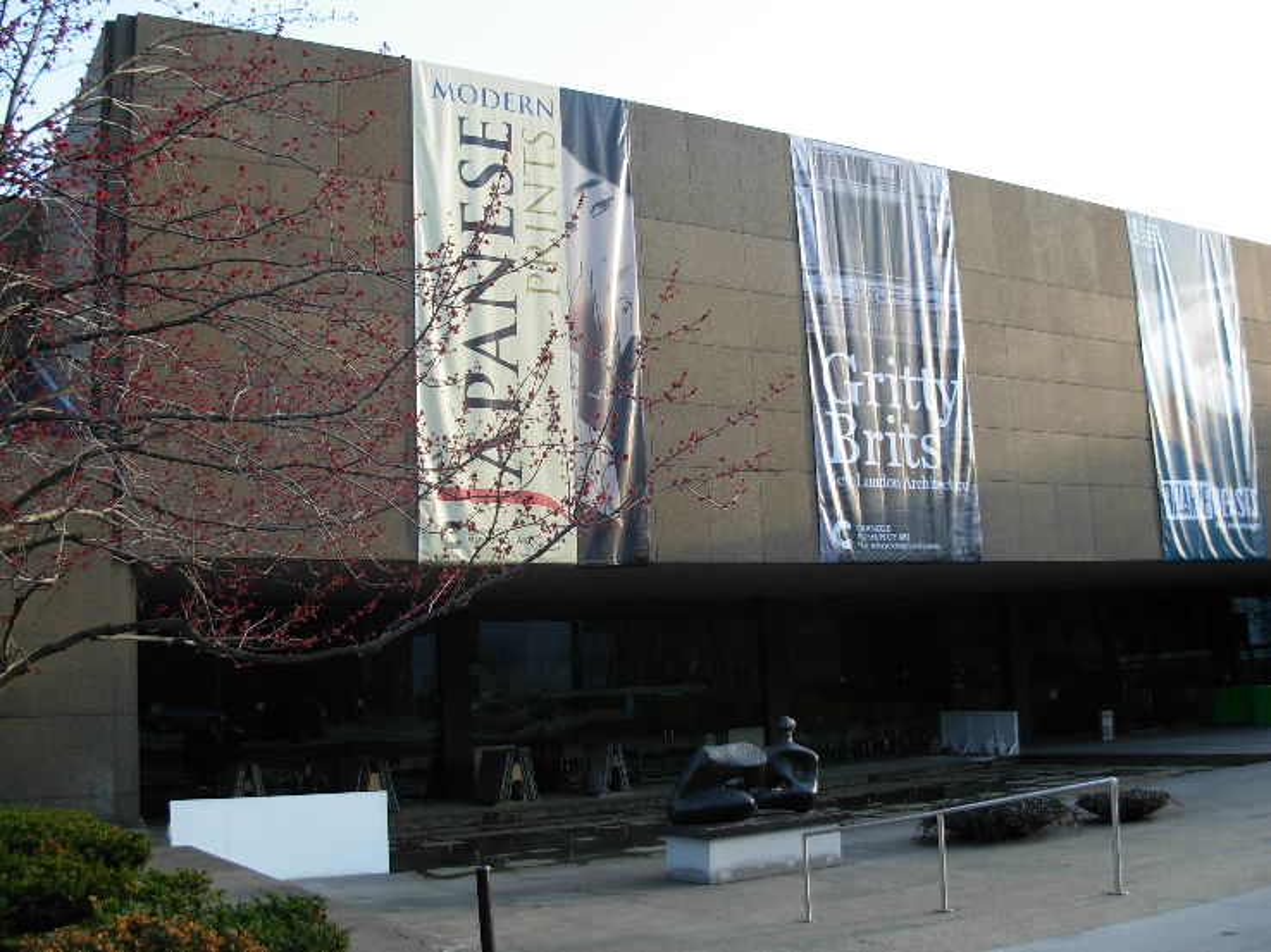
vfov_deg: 37.7
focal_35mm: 38
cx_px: 636
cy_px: 476
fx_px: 1395
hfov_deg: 49.0
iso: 79
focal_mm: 6.3
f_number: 2.9
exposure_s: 1/157
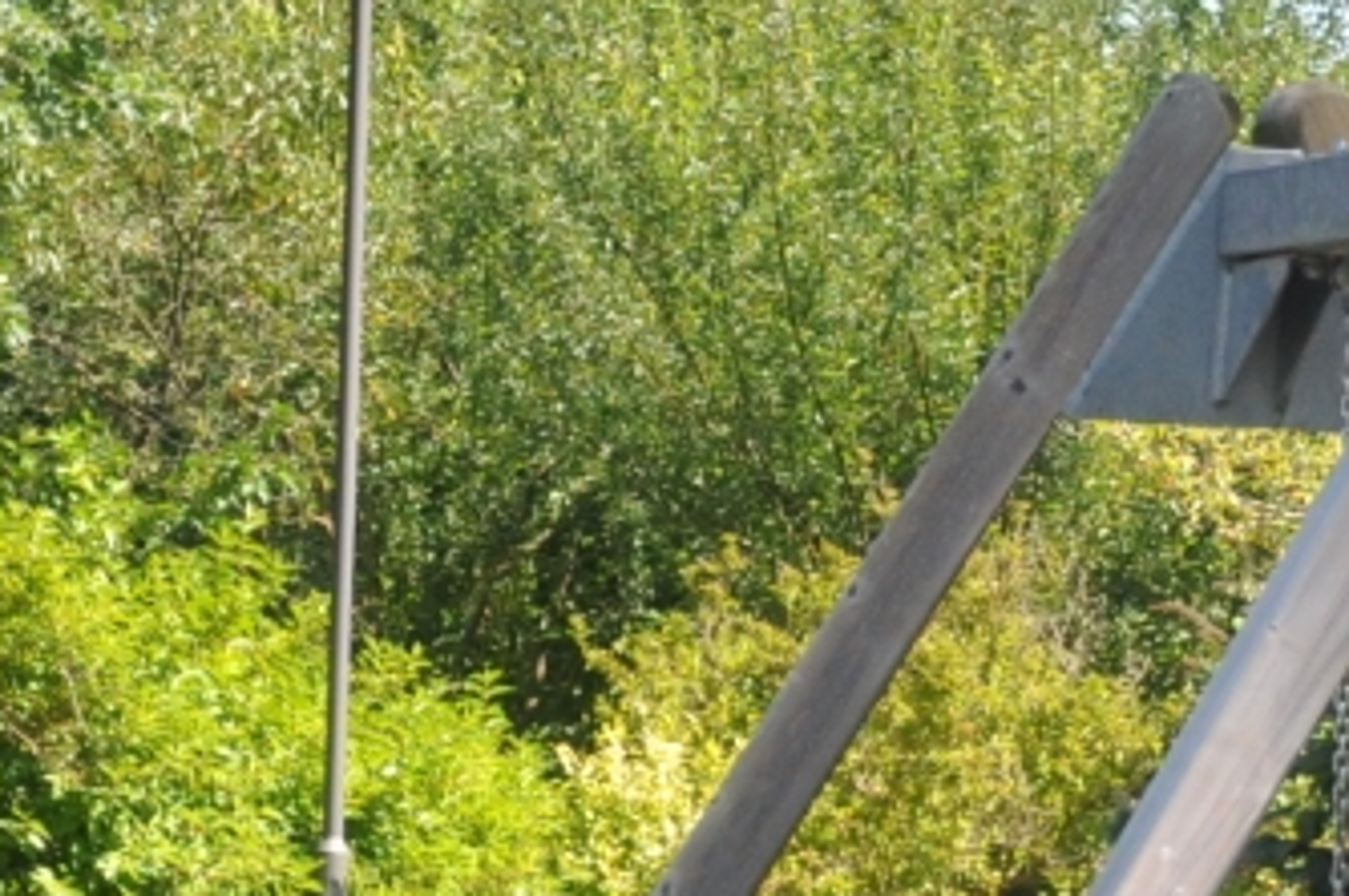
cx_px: 1603
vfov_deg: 4.2
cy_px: 1144
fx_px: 12106
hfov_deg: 6.3
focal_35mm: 323
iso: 560
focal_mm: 45
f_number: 4.8
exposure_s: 1/1000
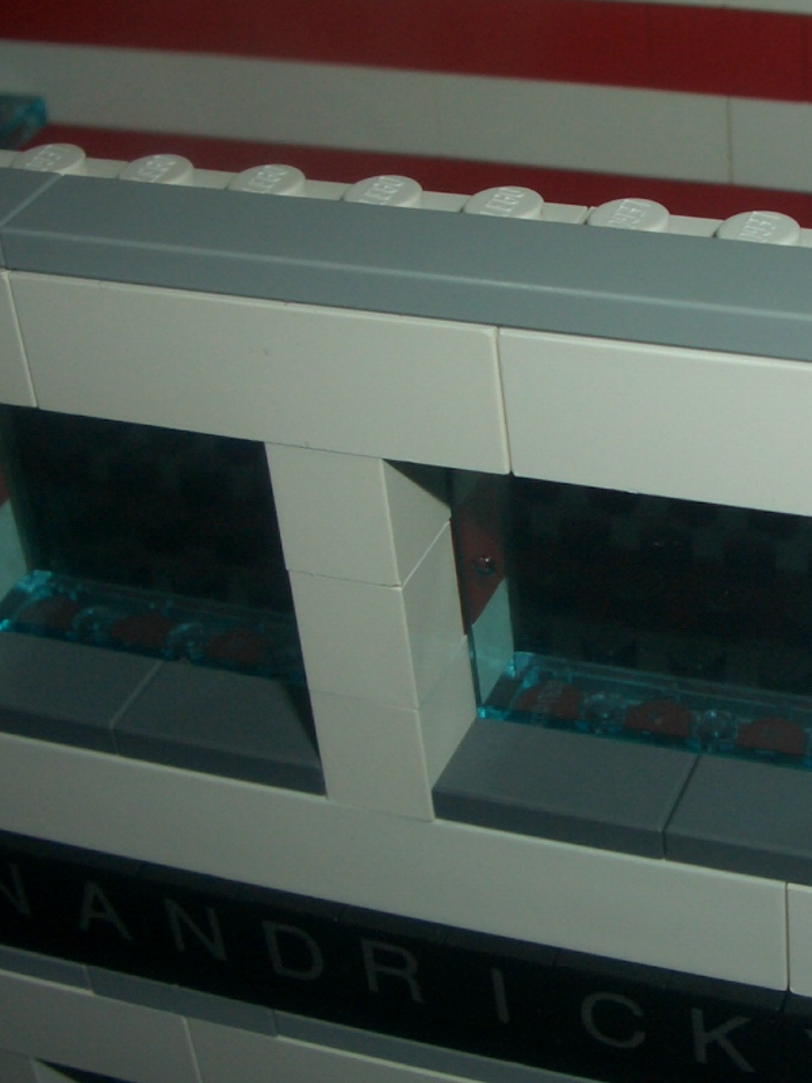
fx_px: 2189
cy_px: 428
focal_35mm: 70
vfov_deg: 27.7
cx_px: 686
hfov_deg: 20.7
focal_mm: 5.8
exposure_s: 1/60
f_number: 4.3
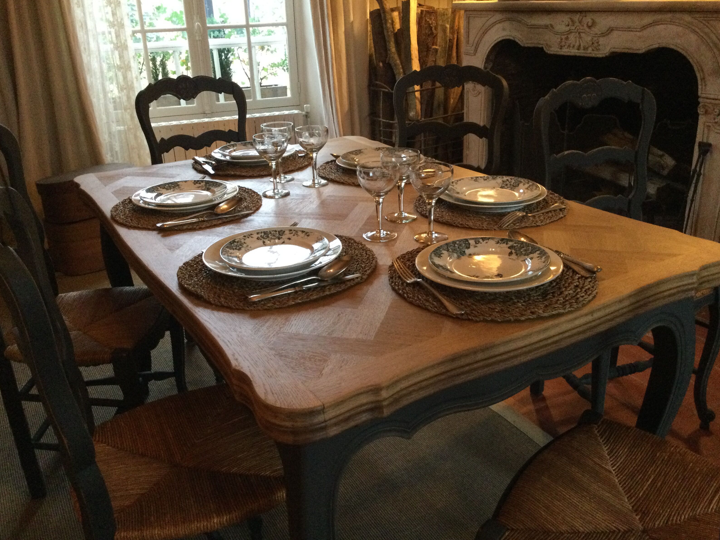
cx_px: 367
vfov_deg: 44.2
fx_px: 666
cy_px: 263
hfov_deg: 56.8
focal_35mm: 32
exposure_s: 1/25
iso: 250
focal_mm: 3.3
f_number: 2.4
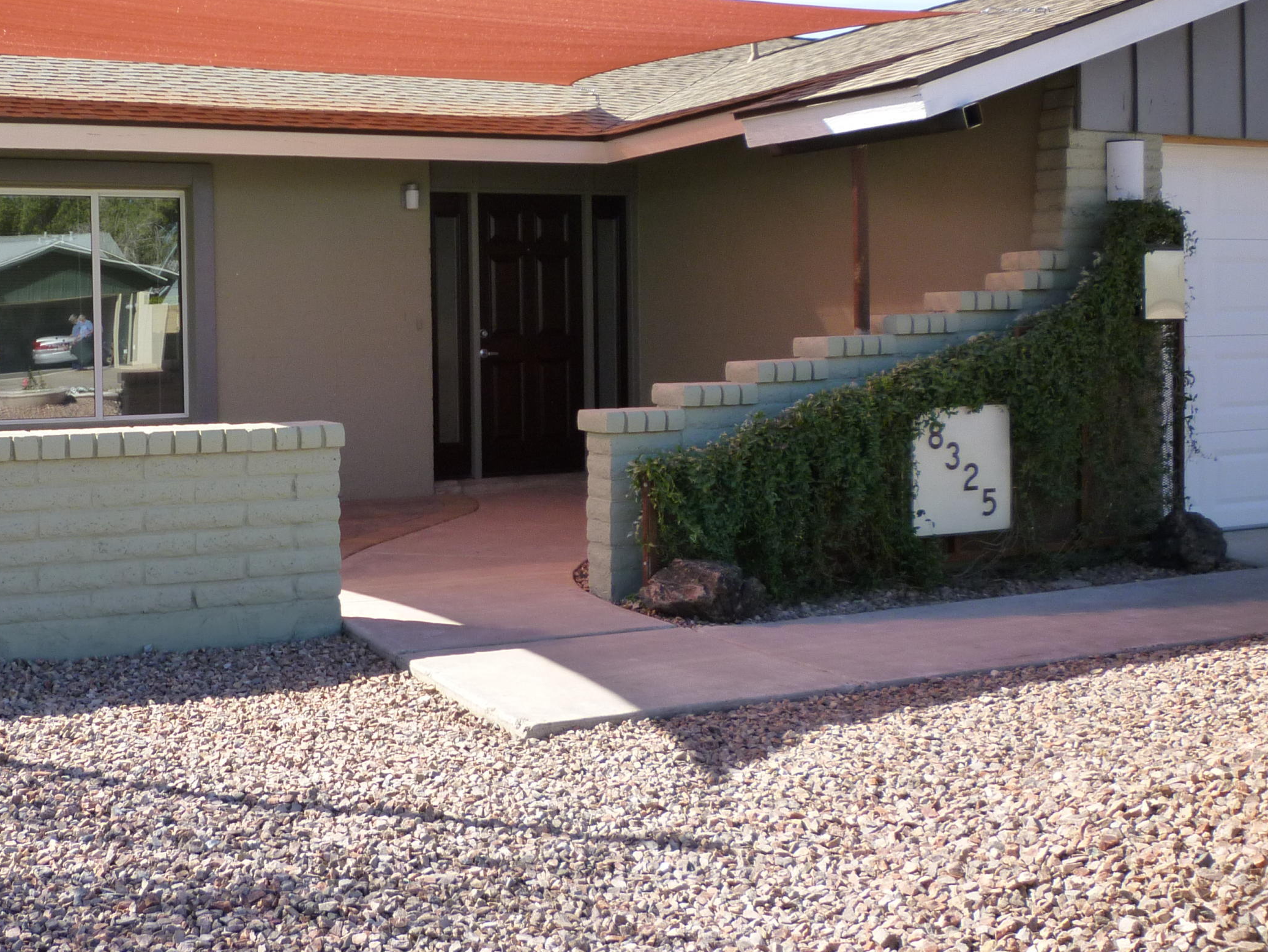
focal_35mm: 42
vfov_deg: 34.2
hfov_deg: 43.9
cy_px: 376
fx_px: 1539
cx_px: 381
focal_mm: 5.2
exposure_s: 1/400
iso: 125
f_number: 3.3
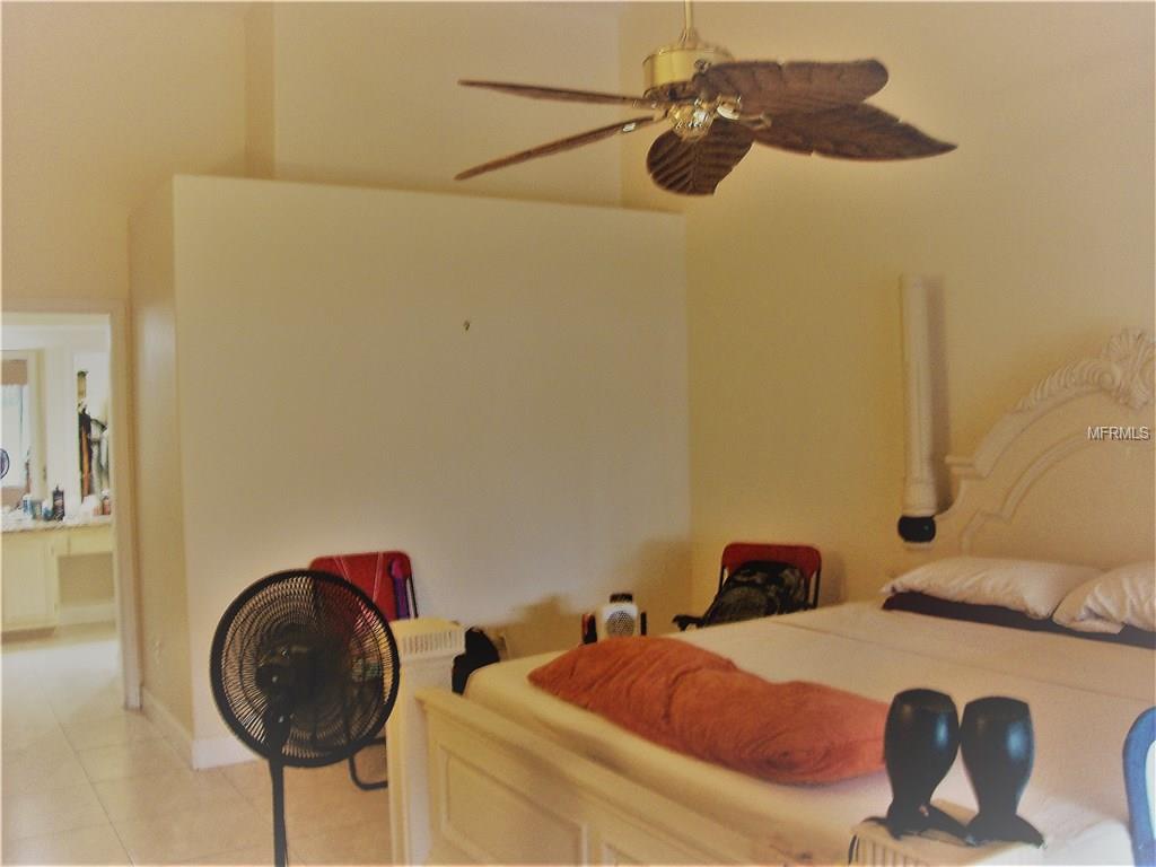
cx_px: 578
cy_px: 434
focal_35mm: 32
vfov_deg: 44.2
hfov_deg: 56.8
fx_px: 1069
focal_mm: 5.7
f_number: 2.9
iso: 224
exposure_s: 1/8
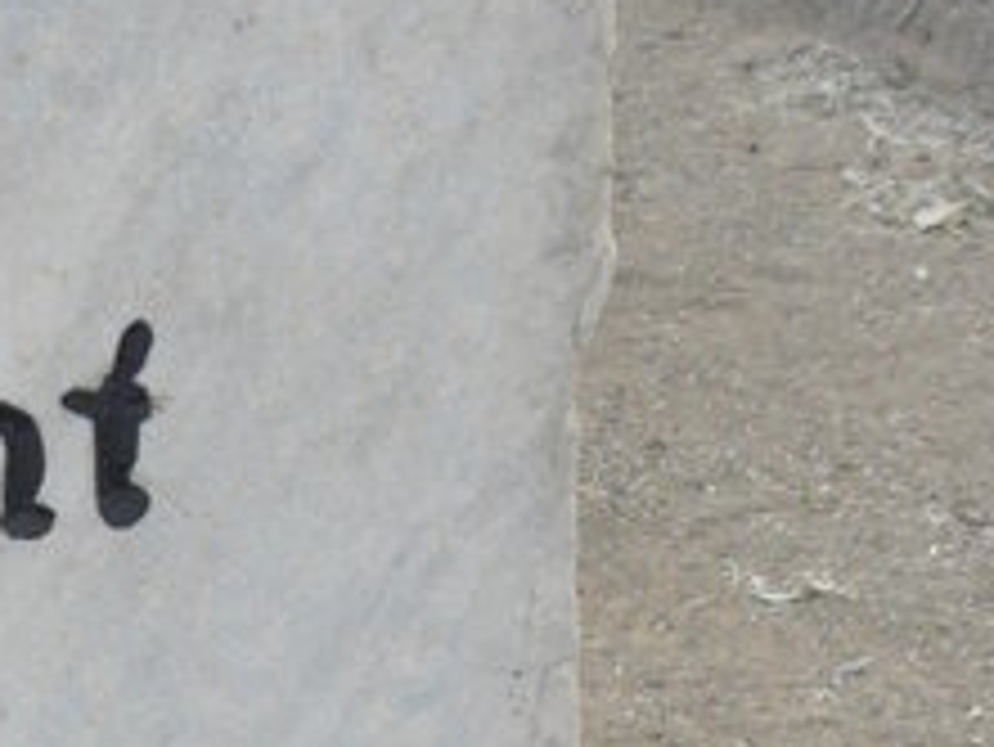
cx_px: -274
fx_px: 2701
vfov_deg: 14.0
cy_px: 1346
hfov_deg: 19.4
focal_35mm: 94
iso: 200
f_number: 6.3
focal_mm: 4.6
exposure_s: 1/125
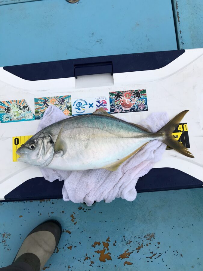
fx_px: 219
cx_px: 102
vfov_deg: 63.4
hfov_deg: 49.7
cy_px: 136
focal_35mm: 28
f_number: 1.8
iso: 20
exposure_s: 1/977
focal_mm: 3.99
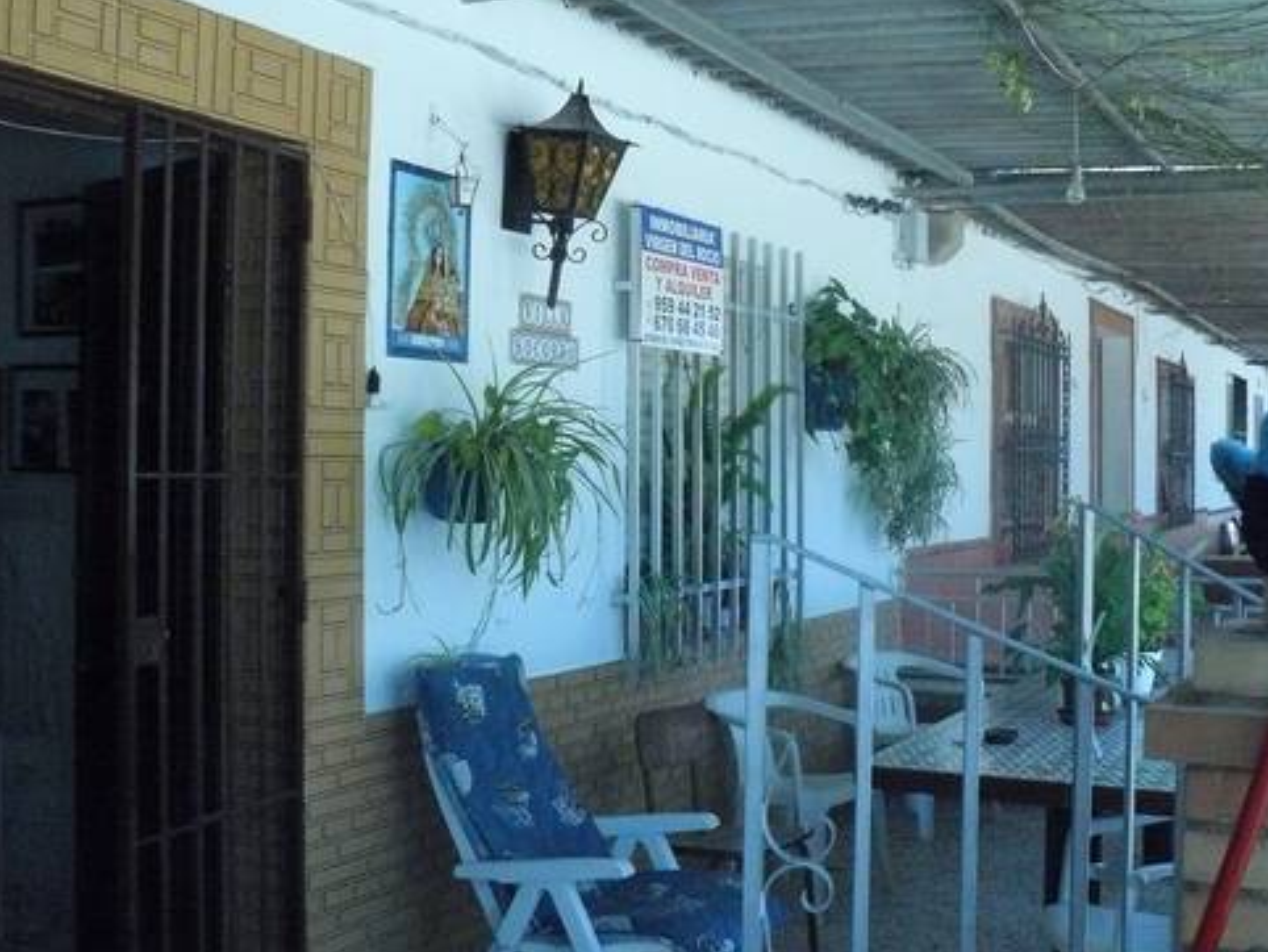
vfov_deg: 33.6
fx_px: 1576
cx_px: 702
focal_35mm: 43
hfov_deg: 43.8
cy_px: 429
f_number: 2.8
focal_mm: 6
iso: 800
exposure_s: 1/800
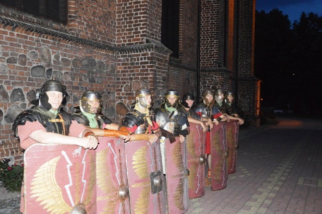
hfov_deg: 53.2
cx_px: 161
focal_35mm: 36
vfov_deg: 36.8
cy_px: 107
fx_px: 322
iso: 3200
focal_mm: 24
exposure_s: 1/60
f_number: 3.8
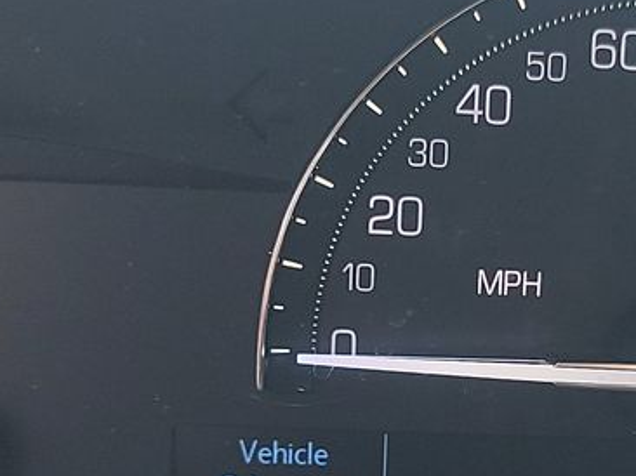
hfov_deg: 18.7
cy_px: 394
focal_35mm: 105
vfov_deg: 14.0
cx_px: 445
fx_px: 1928
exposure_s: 1/50
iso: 60
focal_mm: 6.7
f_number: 1.8
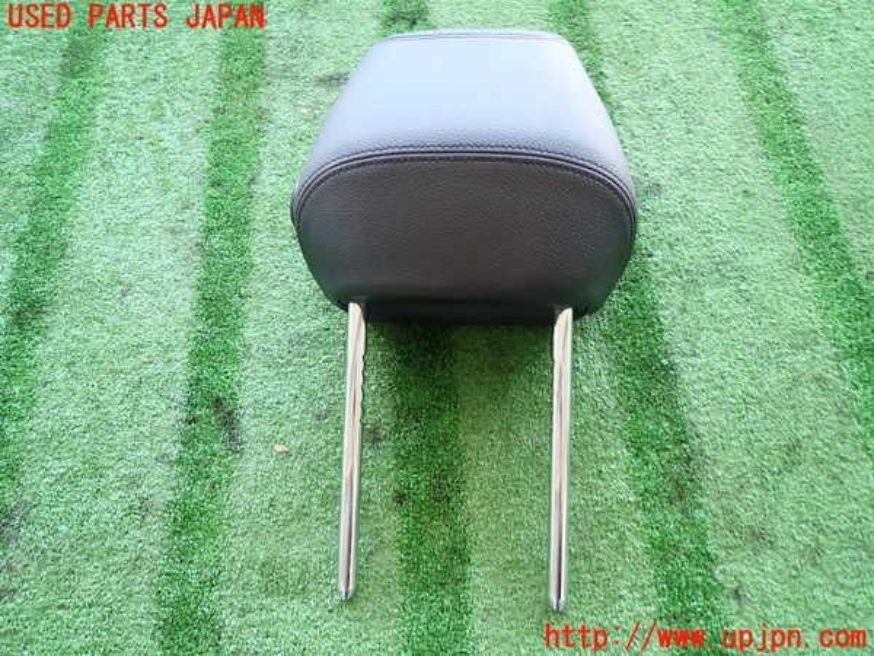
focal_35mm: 25
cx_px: 437
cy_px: 328
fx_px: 631
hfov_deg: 69.4
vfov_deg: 54.9
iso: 200
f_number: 2
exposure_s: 1/60
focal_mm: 4.5
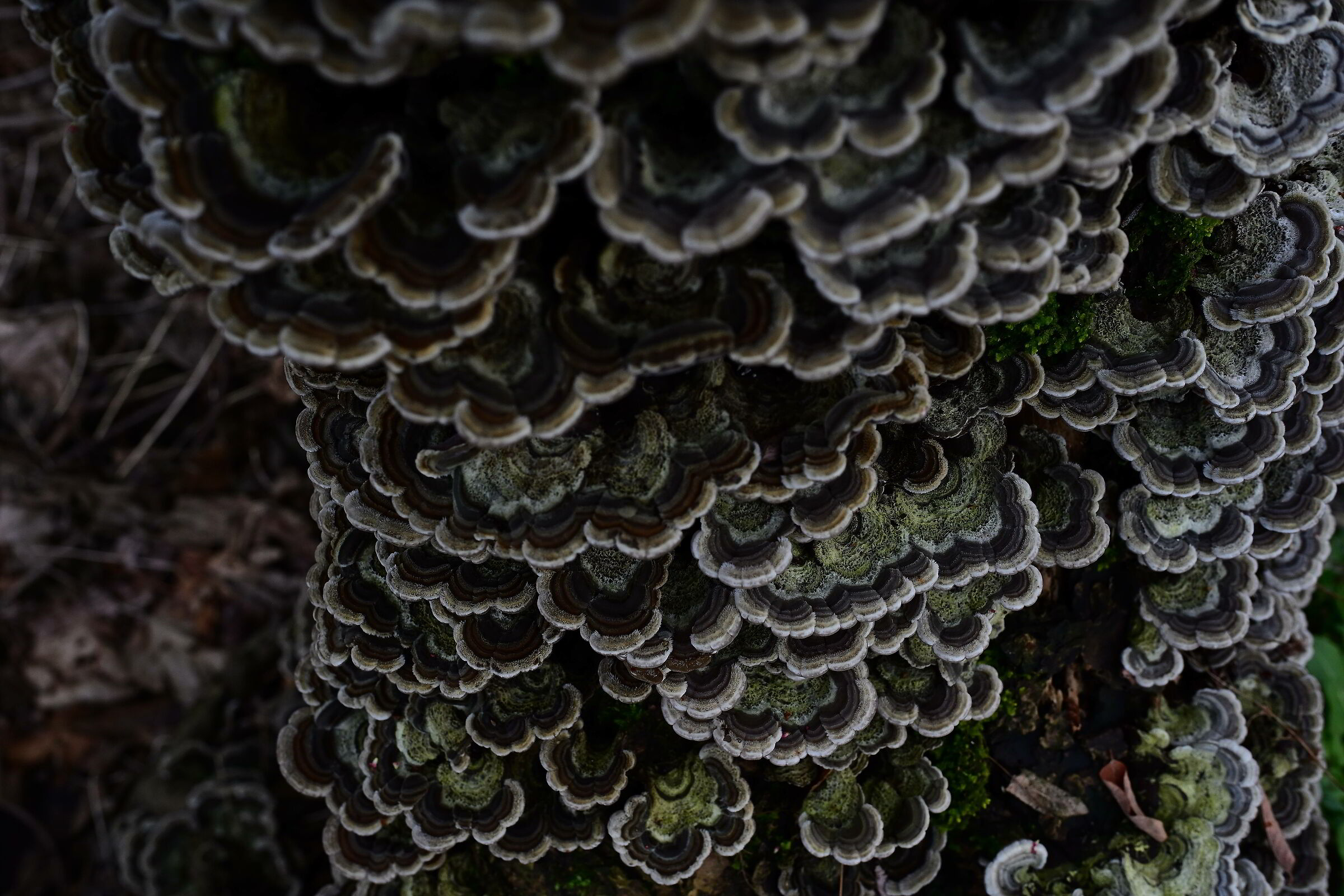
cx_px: 672
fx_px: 1493
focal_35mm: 40
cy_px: 448
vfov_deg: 33.4
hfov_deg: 48.5
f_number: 8
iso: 800
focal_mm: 40
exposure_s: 1/100
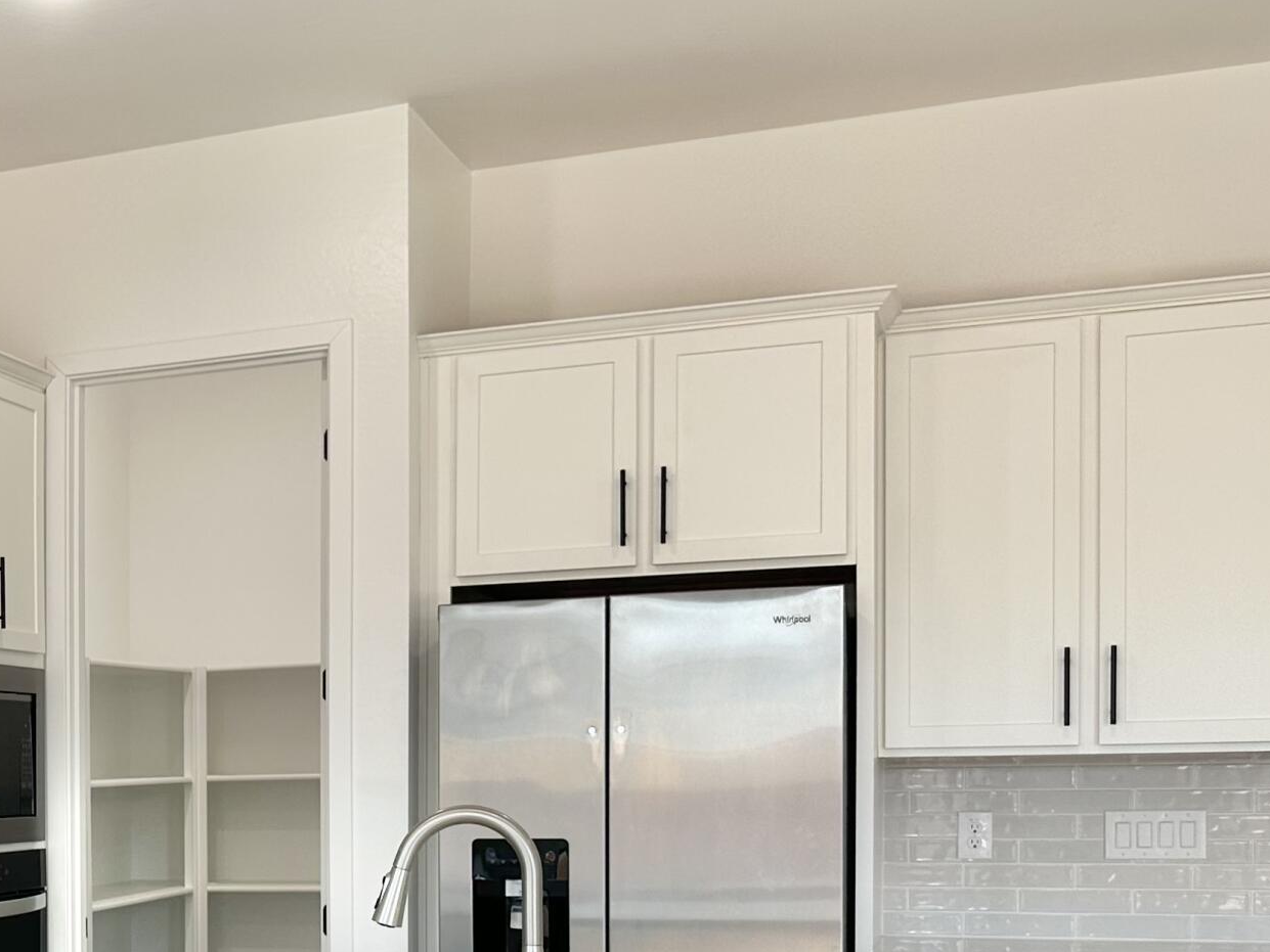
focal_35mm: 58
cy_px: 836
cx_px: -177
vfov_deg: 24.6
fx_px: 2128
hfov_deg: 29.5
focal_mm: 6.86
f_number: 1.78
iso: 80
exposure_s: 1/120
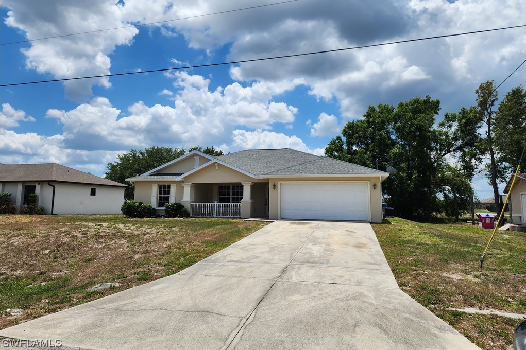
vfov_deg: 53.0
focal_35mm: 24
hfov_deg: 73.8
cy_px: 154
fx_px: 351
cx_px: 263
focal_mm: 6.4
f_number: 1.8
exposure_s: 1/2586
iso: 12
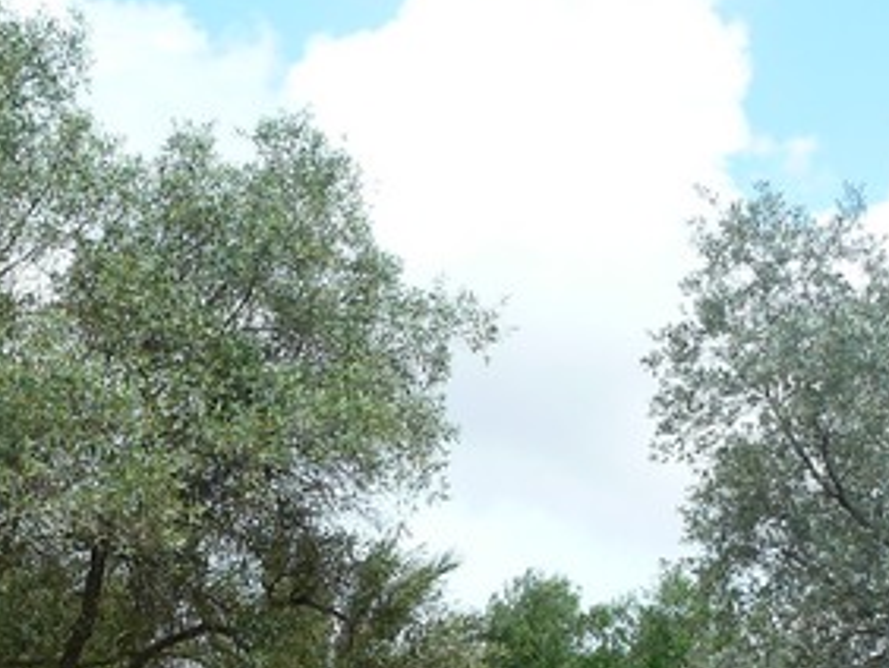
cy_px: 734
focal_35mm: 93
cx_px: 145
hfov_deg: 20.8
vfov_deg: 15.5
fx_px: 2390
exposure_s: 1/200
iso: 100
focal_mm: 7.4
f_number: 4
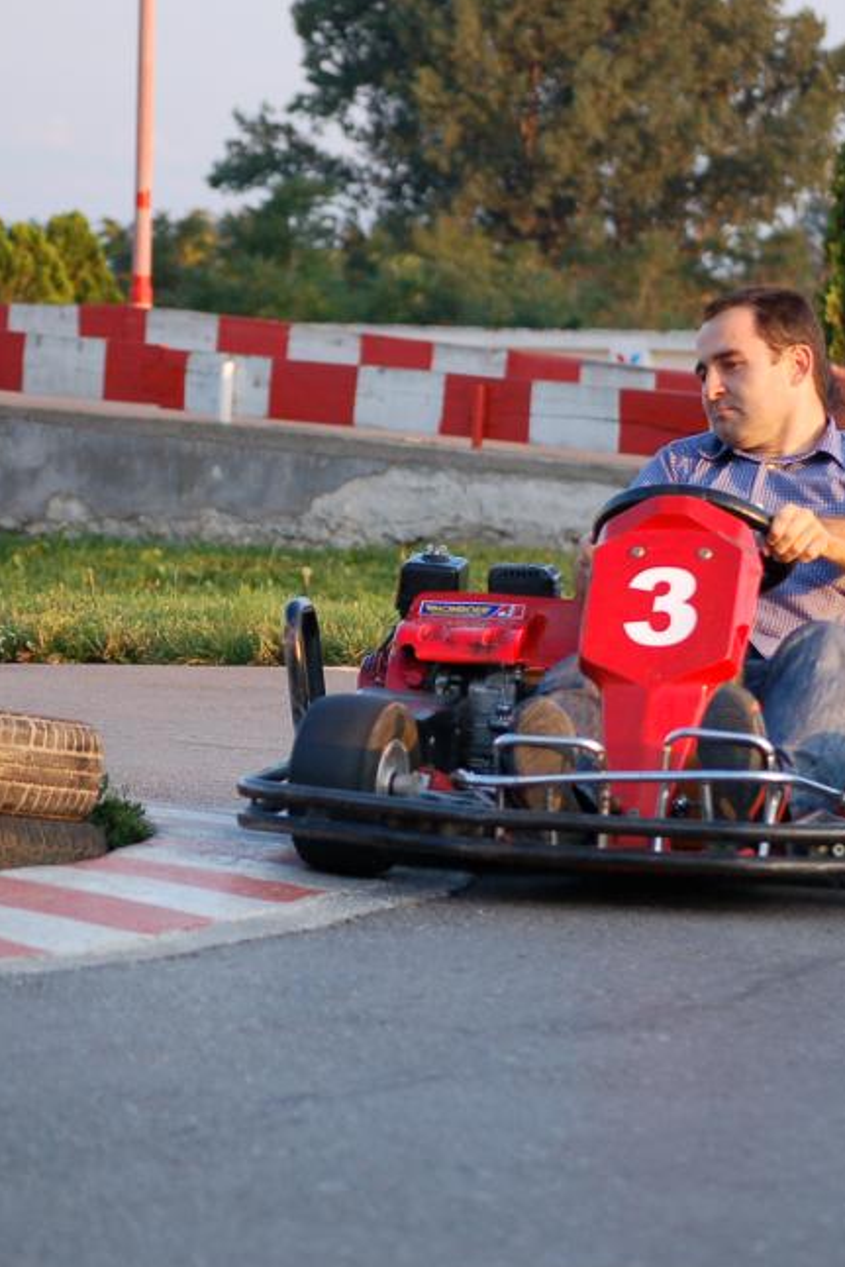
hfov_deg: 7.2
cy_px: 634
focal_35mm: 190
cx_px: 576
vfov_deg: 10.8
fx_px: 6685
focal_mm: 80
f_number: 4.5
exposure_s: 1/500
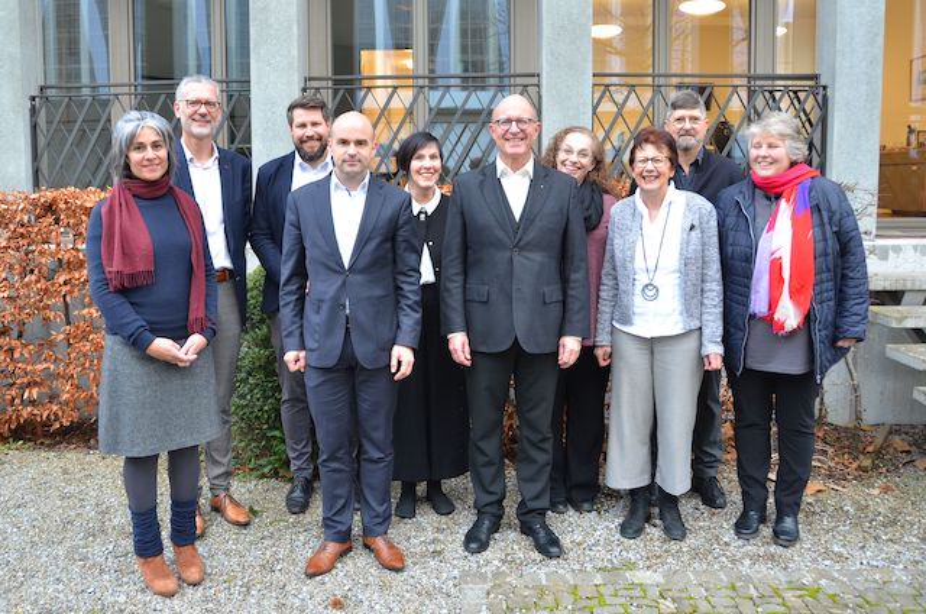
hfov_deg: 67.5
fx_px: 693
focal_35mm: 27
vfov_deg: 47.7
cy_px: 307
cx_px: 463
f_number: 4
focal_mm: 18
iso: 640
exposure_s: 1/60
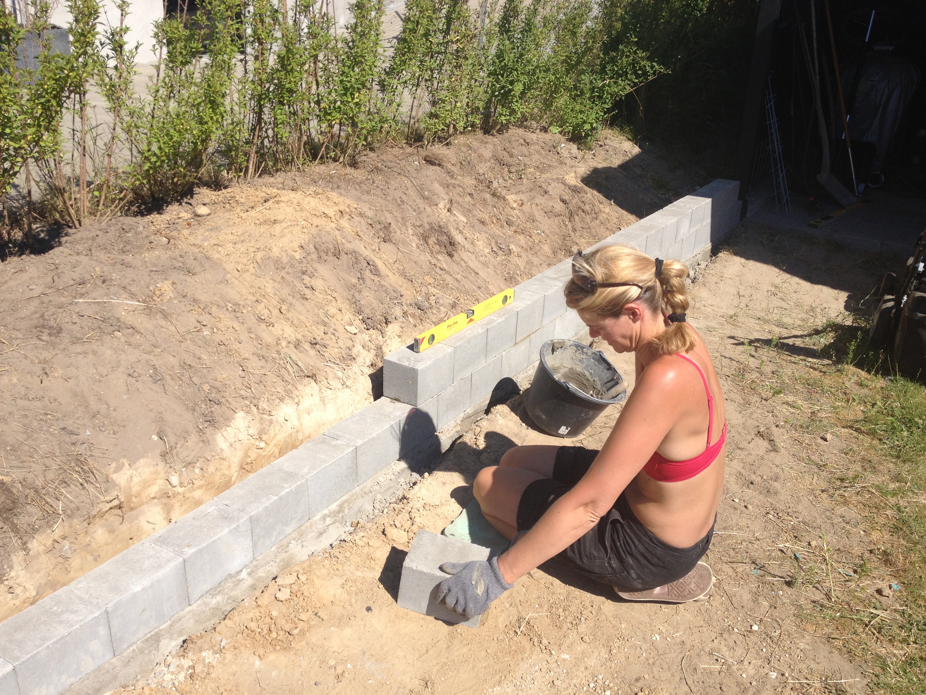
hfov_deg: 52.6
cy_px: 348
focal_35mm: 35
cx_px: 463
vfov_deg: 40.7
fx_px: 936
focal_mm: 4.28
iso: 50
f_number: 2.4
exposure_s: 1/1842
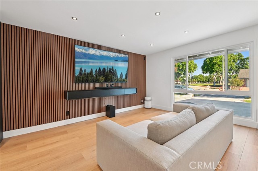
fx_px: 107
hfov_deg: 100.5
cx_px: 129
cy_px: 86
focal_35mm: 15
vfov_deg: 77.2
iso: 320
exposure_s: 1/8
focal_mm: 15
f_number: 8
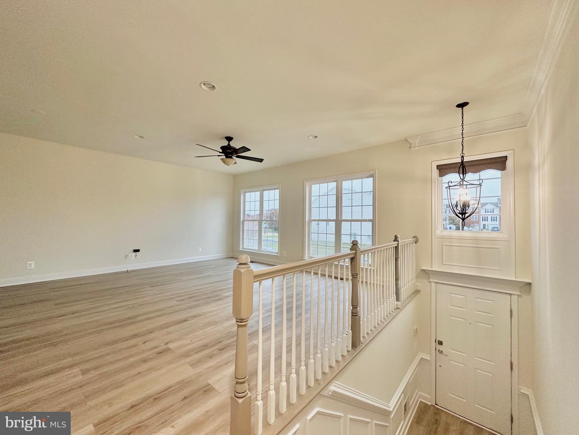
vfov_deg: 85.7
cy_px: 218
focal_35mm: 14
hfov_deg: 102.1
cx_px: 290
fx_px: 234
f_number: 2.2
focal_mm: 2.22
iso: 250
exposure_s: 1/120
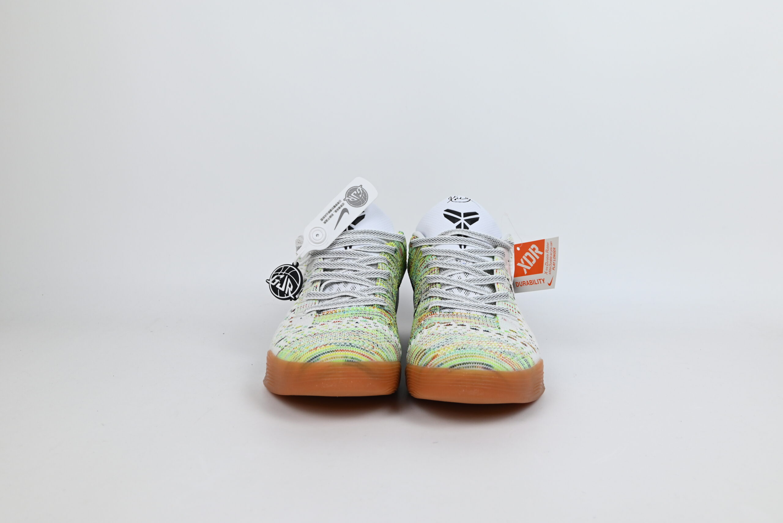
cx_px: 392
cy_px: 262
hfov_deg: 63.6
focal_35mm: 29
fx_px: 631
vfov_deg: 45.0
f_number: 11
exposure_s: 1/200
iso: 640
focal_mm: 29
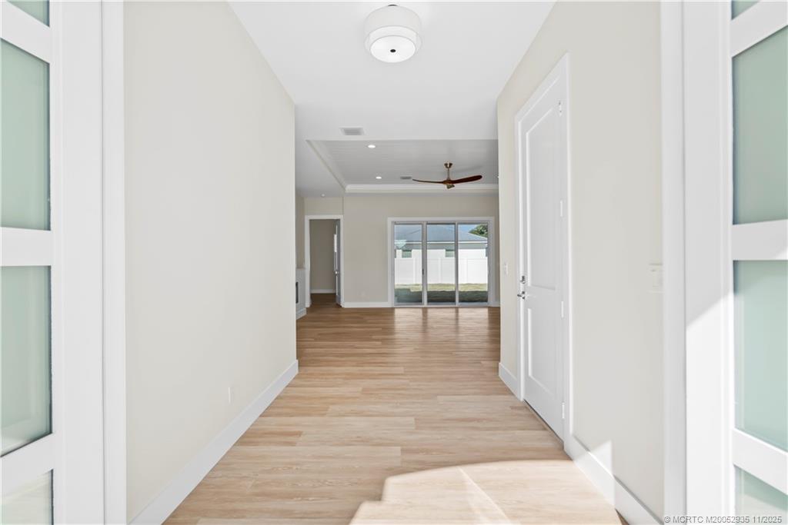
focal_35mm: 16
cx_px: 394
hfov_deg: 96.7
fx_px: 350
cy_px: 262
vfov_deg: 73.8
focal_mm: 16
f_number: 4
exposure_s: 1/400
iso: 1600
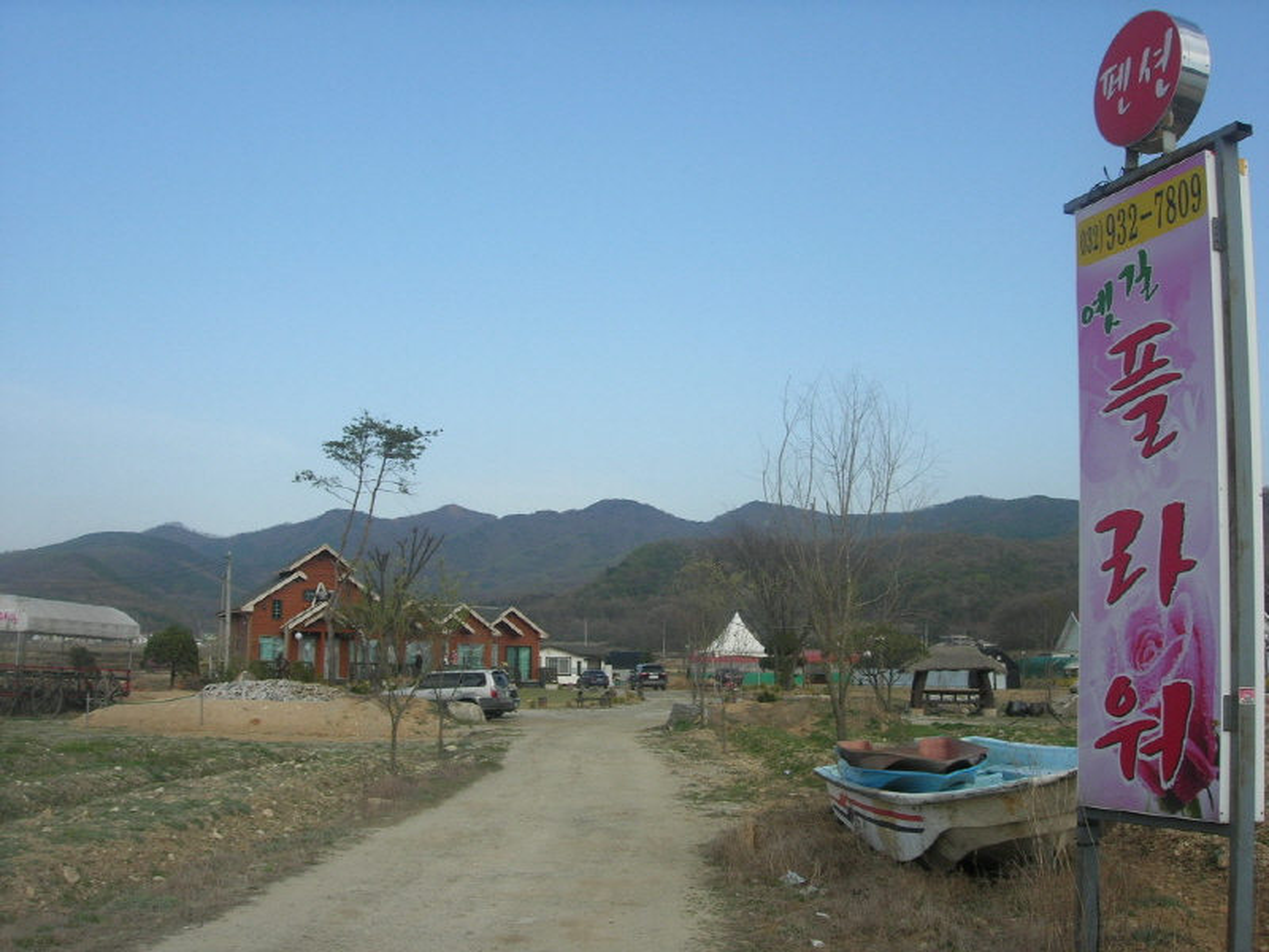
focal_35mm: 38
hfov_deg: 49.0
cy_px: 476
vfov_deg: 37.7
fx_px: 1393
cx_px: 634
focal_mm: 7.8
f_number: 4.8
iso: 64
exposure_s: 1/367
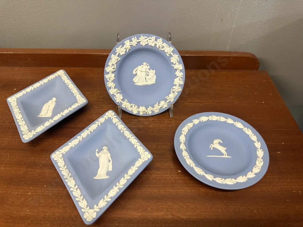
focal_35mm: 24
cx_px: 152
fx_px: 210
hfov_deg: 71.6
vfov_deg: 56.8
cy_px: 114
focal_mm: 6.86
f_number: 1.78
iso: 160
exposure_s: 1/50
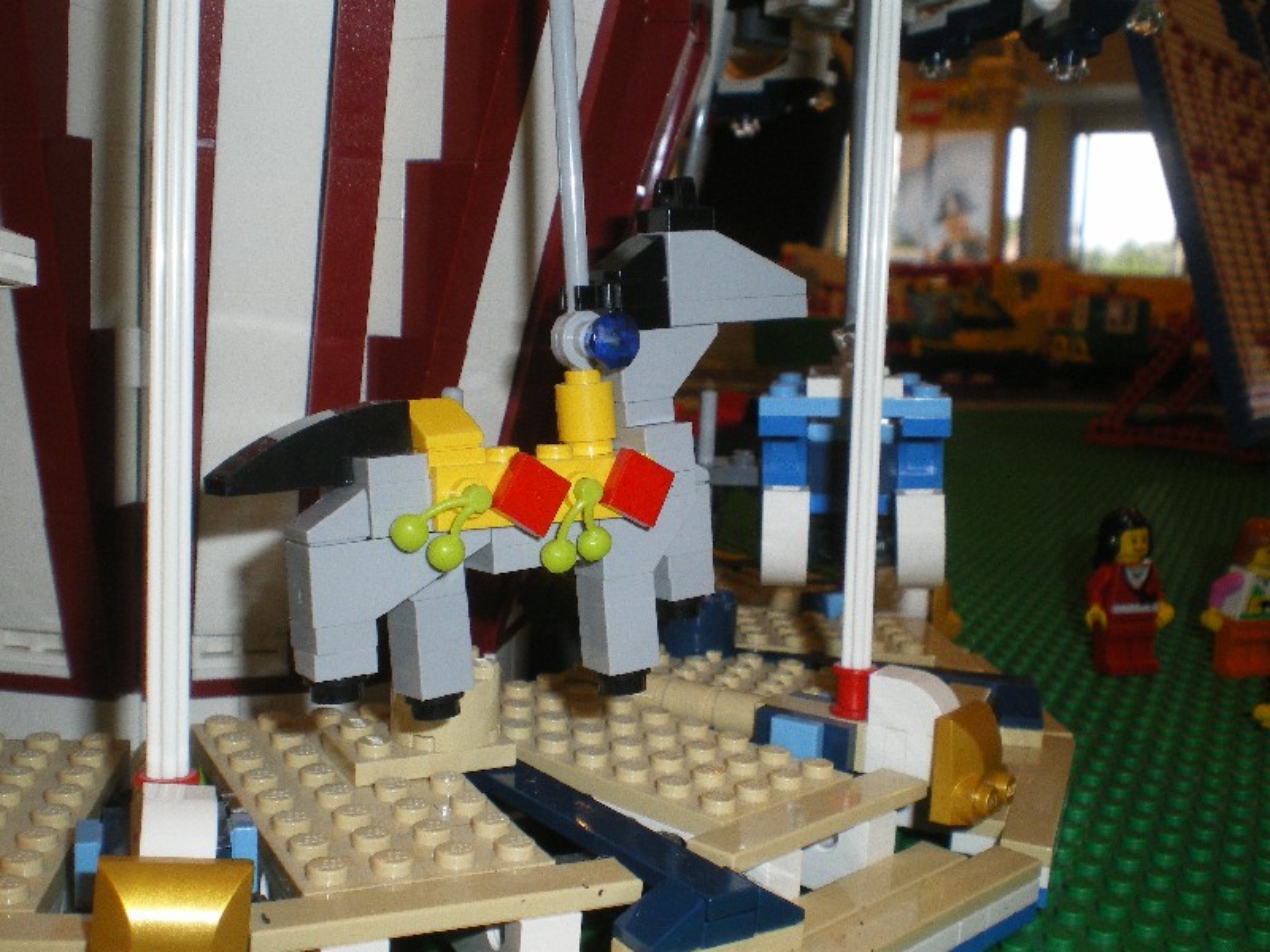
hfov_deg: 44.8
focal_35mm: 42
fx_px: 1541
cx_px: 635
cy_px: 476
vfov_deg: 34.3
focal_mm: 7.4
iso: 250
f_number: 4.9
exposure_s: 1/50
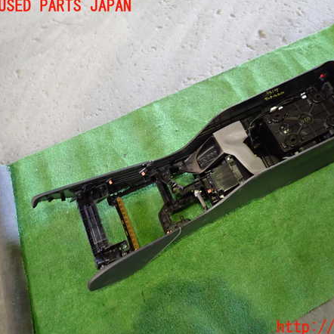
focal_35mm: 30
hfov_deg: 53.1
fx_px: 327
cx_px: 221
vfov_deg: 54.0
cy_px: 167
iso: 640
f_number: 2
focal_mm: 4.5
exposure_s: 1/30
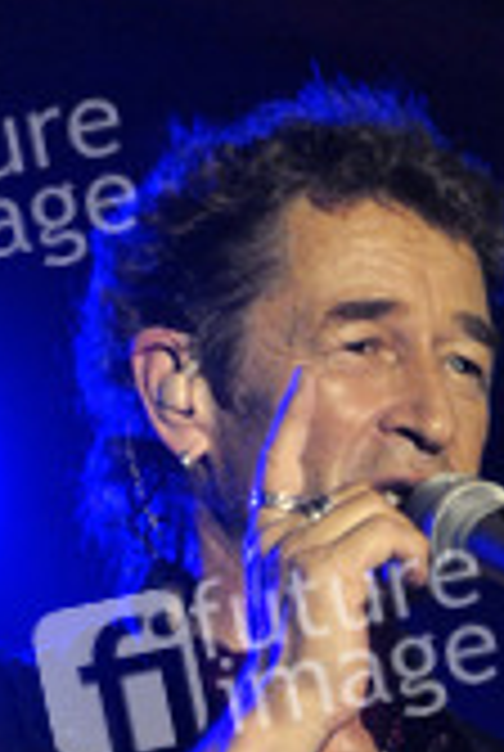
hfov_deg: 4.3
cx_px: 400
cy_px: 883
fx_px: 6775
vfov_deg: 6.3
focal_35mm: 324
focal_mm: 90
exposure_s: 1/50
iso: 800
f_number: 5
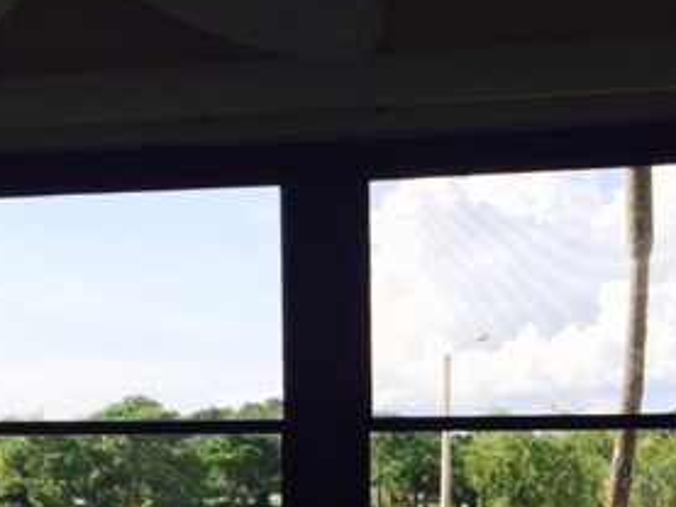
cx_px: 493
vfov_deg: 20.9
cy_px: 556
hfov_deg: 28.6
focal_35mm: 67
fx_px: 1309
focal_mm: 4.15
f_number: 2.2
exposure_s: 1/501
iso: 32
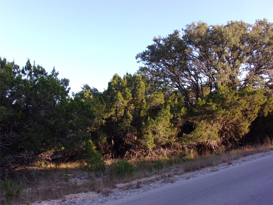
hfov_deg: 55.4
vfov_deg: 42.9
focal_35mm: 33
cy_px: 102
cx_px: 136
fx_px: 260
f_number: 3.7
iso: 80
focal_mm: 5.9
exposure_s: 1/170
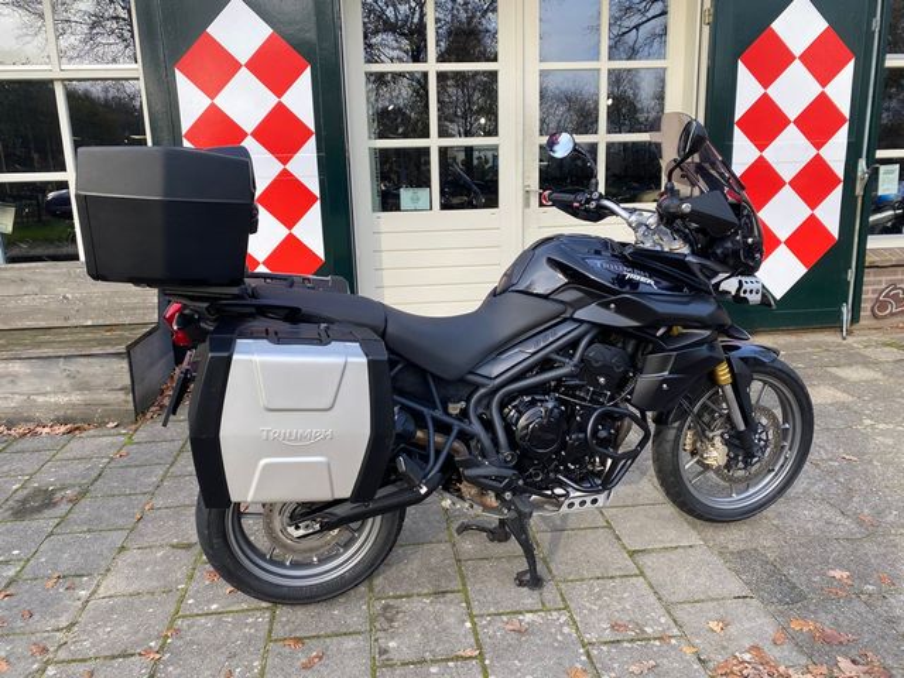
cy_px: 339
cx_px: 452
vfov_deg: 53.1
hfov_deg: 67.3
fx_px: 679
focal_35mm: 26
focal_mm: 4.25
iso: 32
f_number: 1.8
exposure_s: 1/439
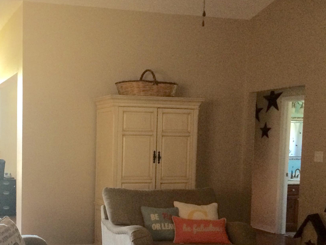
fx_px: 499
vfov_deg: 27.2
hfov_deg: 35.0
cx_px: 65
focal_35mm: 53
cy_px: 179
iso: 125
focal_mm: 4.15
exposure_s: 1/30
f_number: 2.2
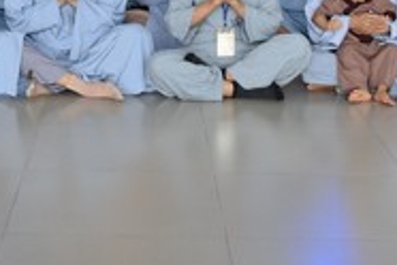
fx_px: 1235
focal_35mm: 112
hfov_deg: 18.1
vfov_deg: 11.6
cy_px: -147
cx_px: 66
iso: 1100
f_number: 4
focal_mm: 32
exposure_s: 1/60
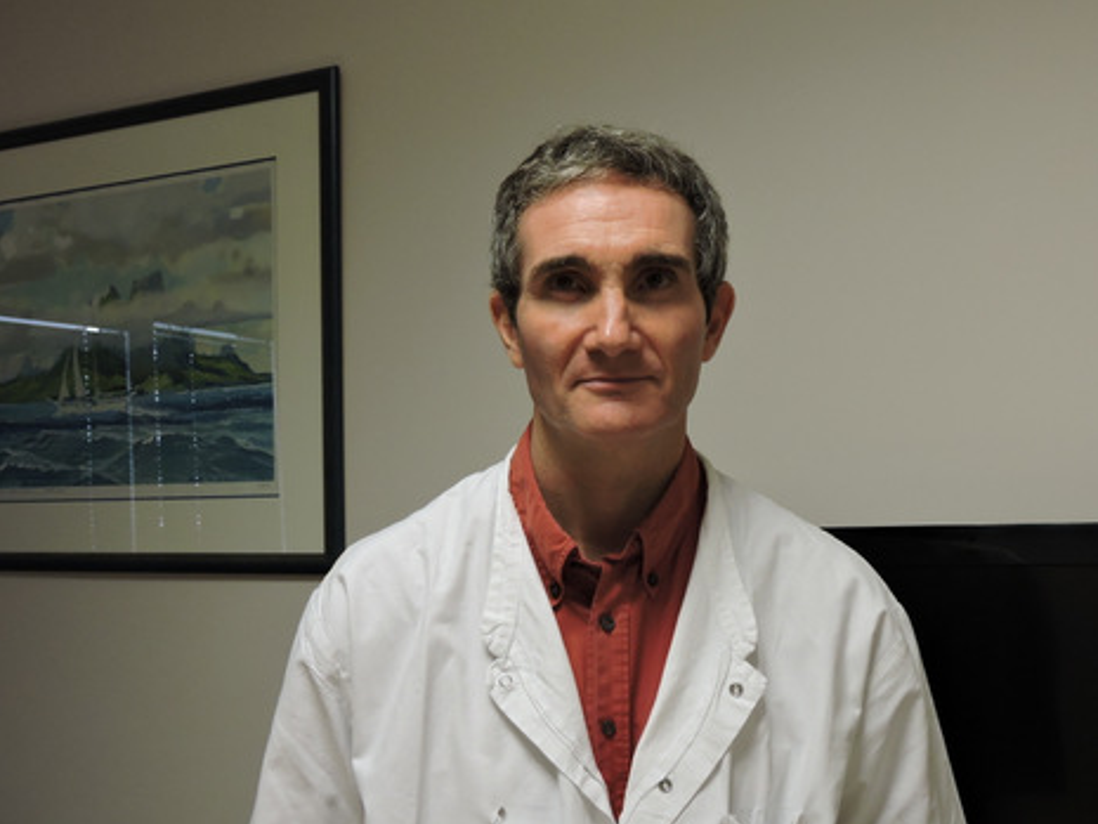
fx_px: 1396
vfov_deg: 32.7
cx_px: 597
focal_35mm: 44
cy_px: 528
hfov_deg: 42.9
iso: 200
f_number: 3.6
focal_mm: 5.9
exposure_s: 1/30
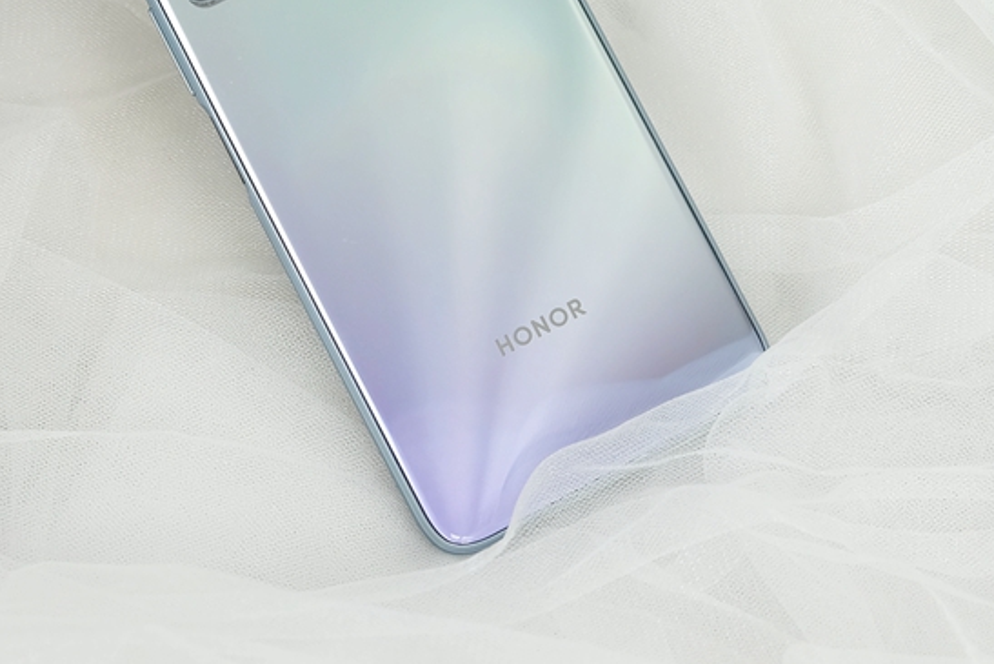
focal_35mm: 88
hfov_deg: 23.1
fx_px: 2430
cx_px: 458
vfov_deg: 15.4
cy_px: 112
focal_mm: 31.5
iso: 320
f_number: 3.6
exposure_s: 1/70
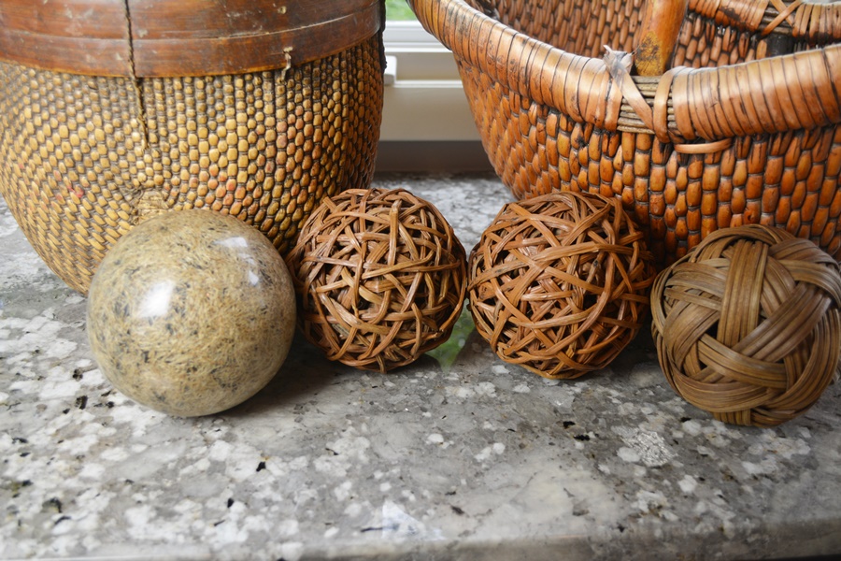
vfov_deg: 36.9
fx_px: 841
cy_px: 280
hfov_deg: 53.1
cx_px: 420
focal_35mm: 36
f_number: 4
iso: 400
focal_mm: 24
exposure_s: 1/60
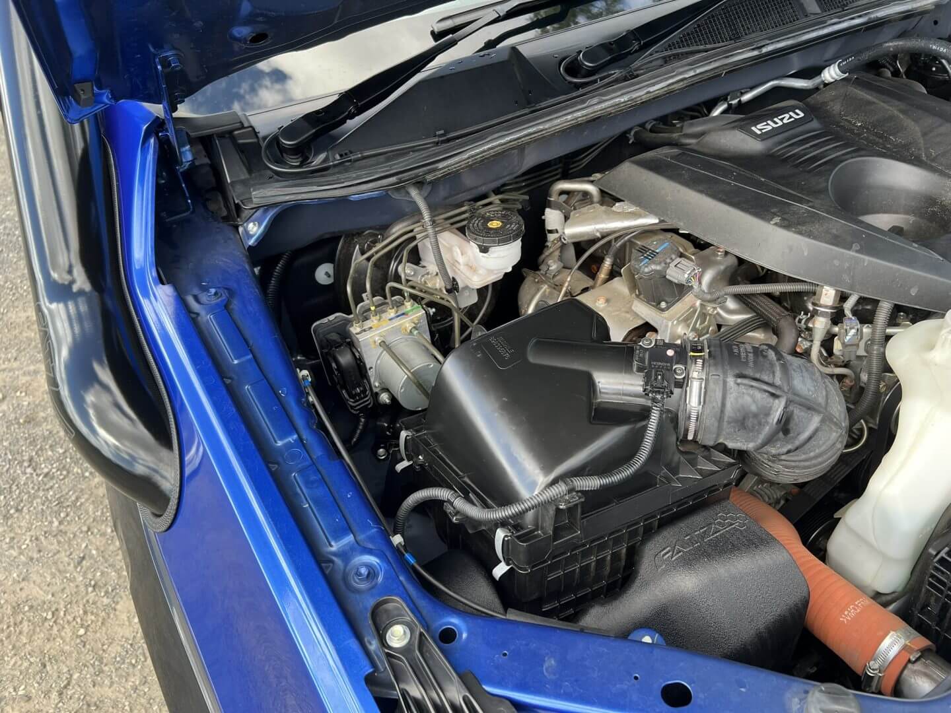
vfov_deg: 53.1
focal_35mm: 26
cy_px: 356
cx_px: 476
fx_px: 714
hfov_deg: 67.3
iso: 40
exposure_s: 1/236
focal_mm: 5.7
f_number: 1.5
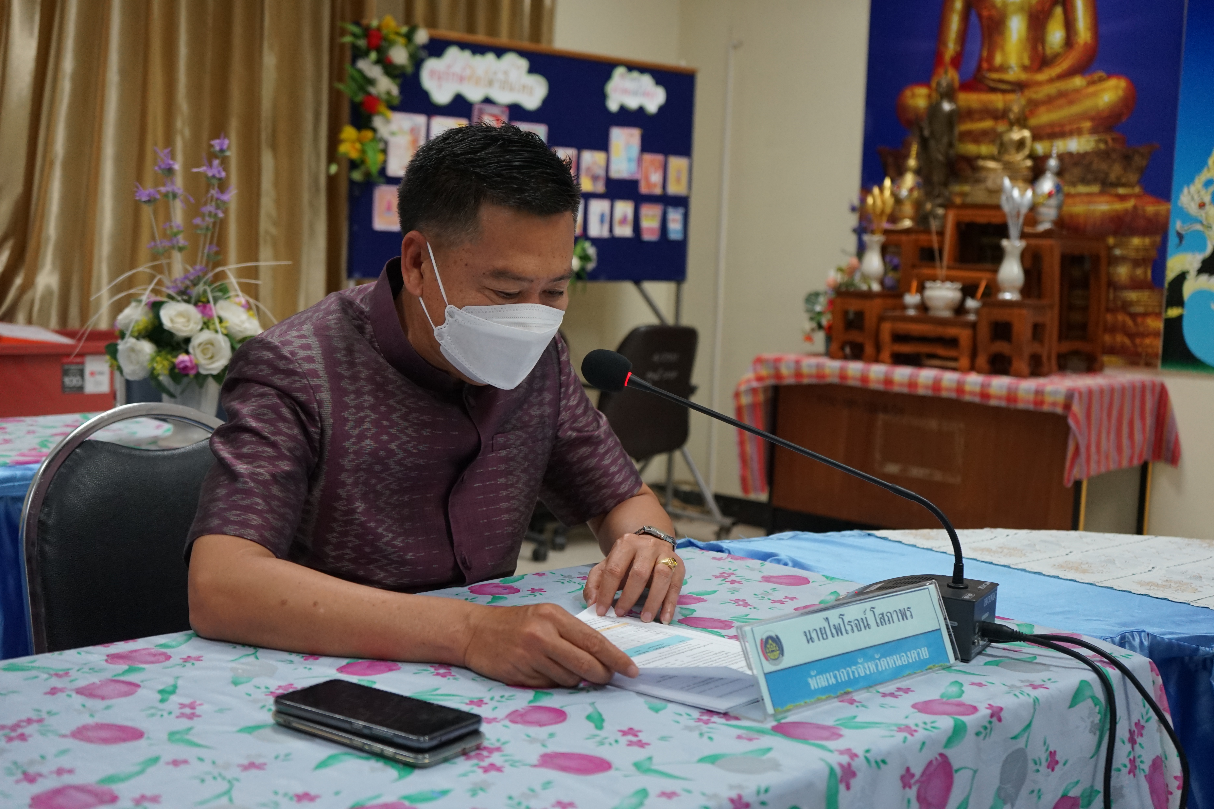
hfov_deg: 44.5
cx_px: 607
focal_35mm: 44
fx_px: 1484
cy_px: 404
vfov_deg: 30.5
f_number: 4.5
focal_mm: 44
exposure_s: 1/160
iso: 1600
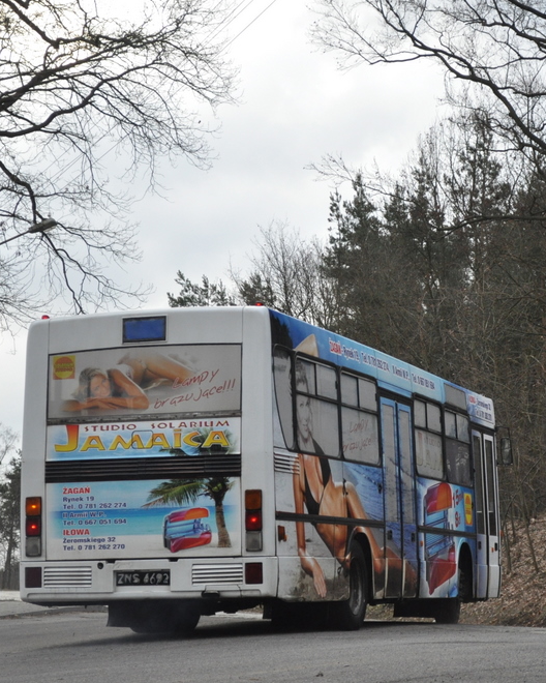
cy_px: 342
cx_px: 344
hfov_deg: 15.7
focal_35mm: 98
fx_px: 1980
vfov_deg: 19.6
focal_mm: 46
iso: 900
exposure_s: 1/500
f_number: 5.3
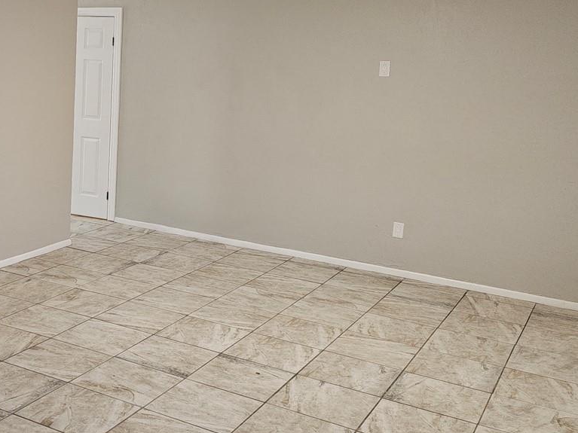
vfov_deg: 30.1
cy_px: 157
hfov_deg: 37.5
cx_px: 78
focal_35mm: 48
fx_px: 801
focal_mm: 6.3
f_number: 1.7
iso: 100
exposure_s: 1/40
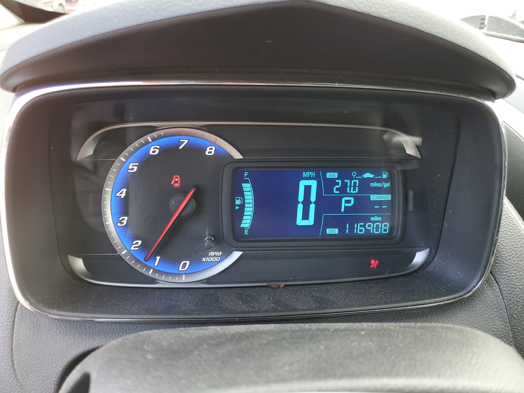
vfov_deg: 53.1
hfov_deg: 67.3
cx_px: 262
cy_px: 196
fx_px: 394
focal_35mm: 26
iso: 63
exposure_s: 1/60.2
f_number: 1.5
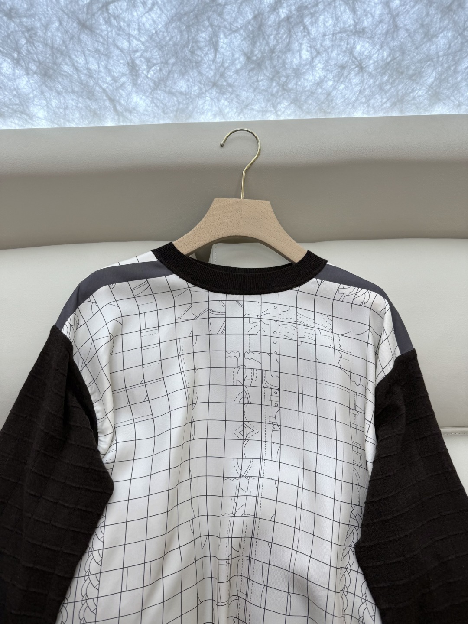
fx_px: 433
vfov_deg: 71.6
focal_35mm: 24
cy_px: 312
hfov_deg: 56.8
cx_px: 234
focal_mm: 6.76
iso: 80
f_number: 1.78
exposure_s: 1/381
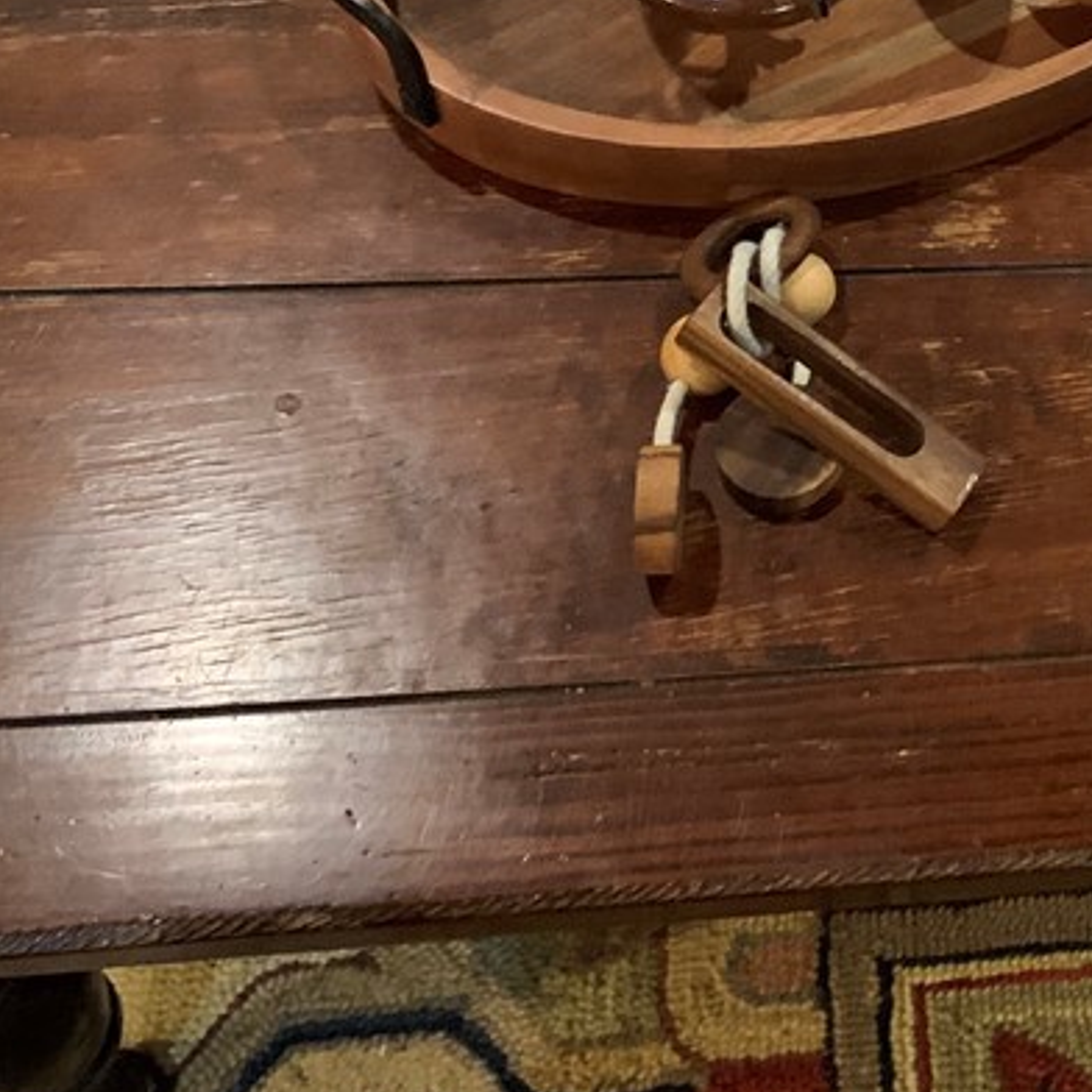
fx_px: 2141
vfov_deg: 27.5
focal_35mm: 60
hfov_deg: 26.3
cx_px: 1215
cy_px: 103
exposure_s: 1/24
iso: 800
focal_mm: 4.25
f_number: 1.8
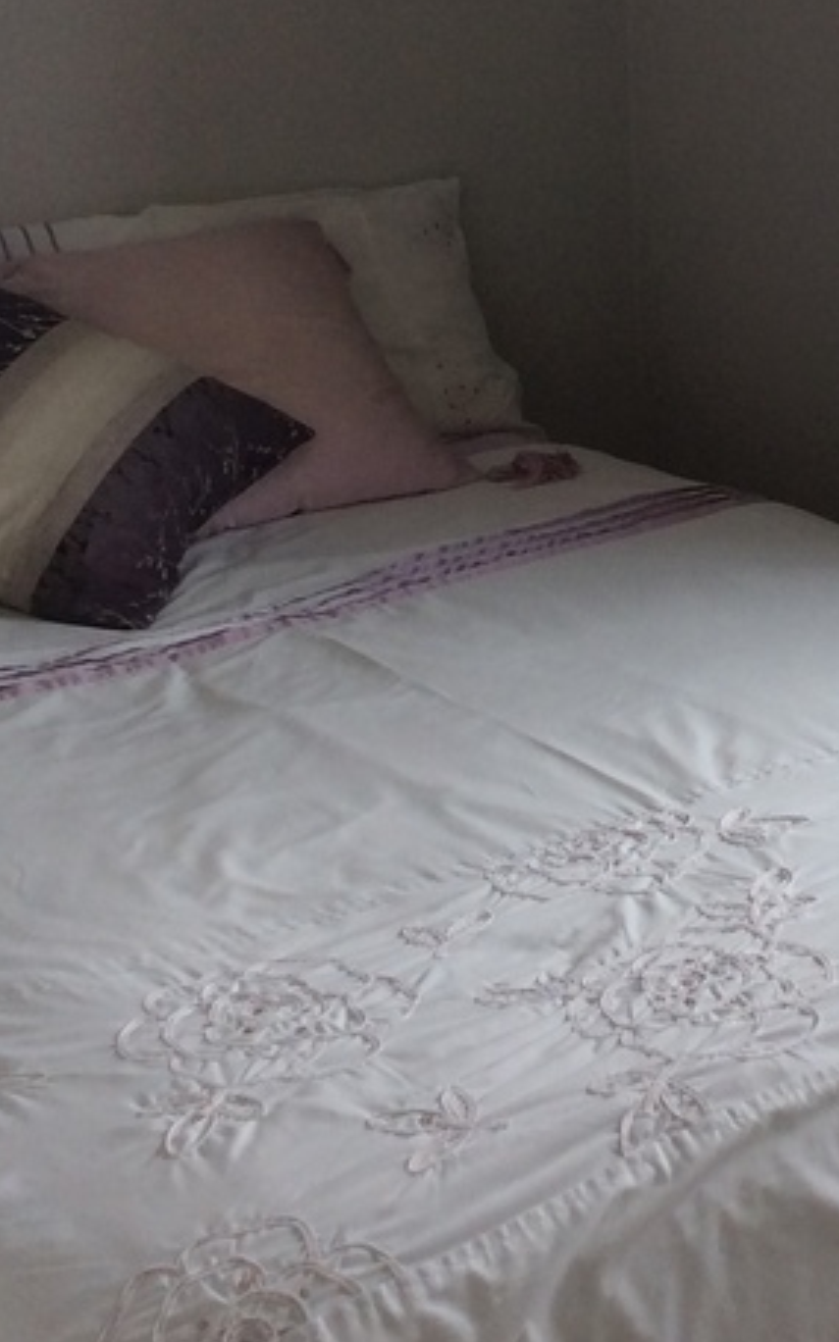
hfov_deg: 16.9
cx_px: 765
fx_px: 2780
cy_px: 402
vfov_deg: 26.9
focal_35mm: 76
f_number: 2.4
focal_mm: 3.3
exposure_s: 1/100
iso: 32
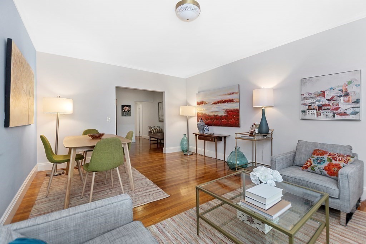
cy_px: 122
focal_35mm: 15
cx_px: 183
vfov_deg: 77.3
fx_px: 153
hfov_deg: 100.4
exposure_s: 1/80
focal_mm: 10
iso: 200
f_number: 4
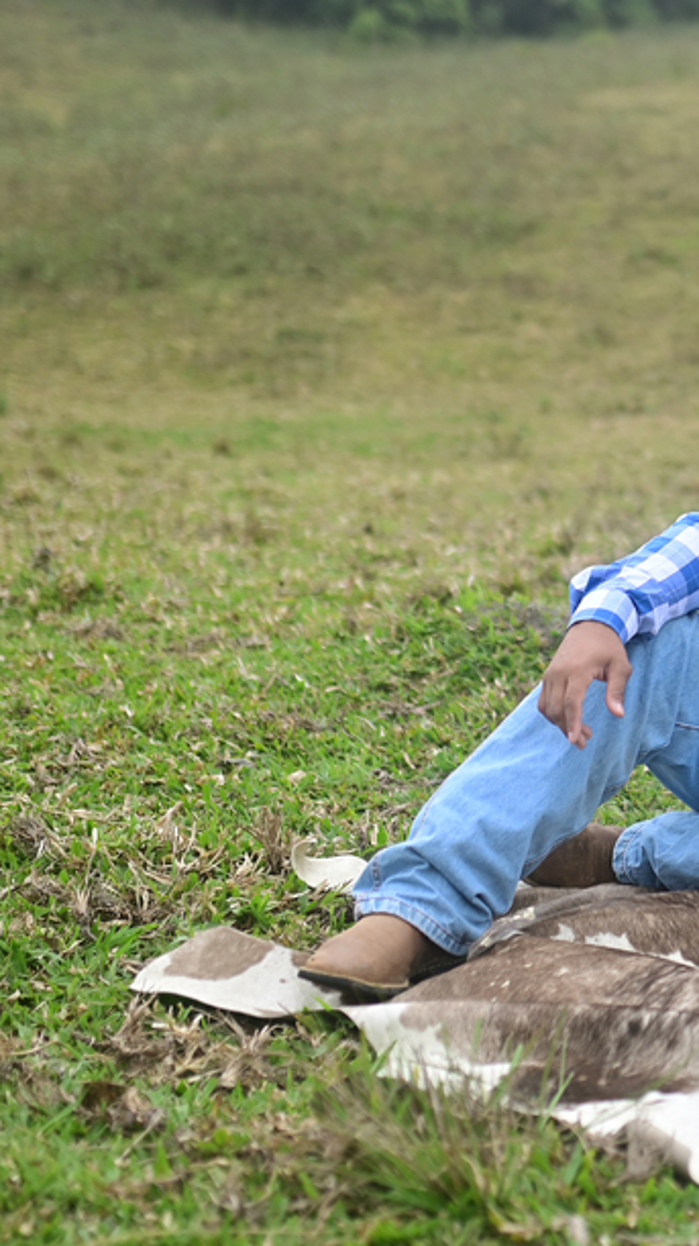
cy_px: 508
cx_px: 942
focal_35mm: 72
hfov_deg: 15.8
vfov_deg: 29.3
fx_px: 2376
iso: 200
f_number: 1.8
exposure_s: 1/1600
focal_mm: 35
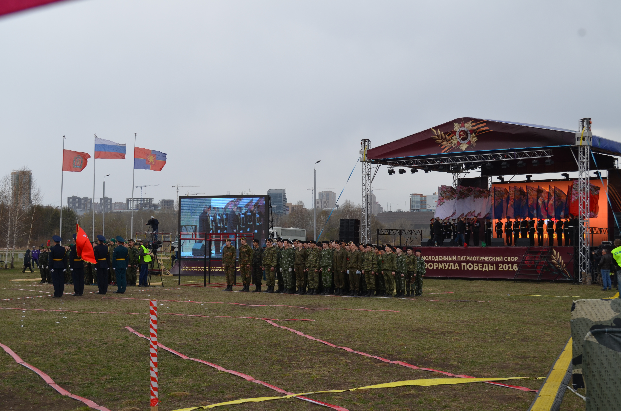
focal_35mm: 48
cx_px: 310
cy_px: 206
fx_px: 826
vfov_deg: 28.0
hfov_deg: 41.2
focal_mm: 32
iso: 140
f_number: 8
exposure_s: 1/250
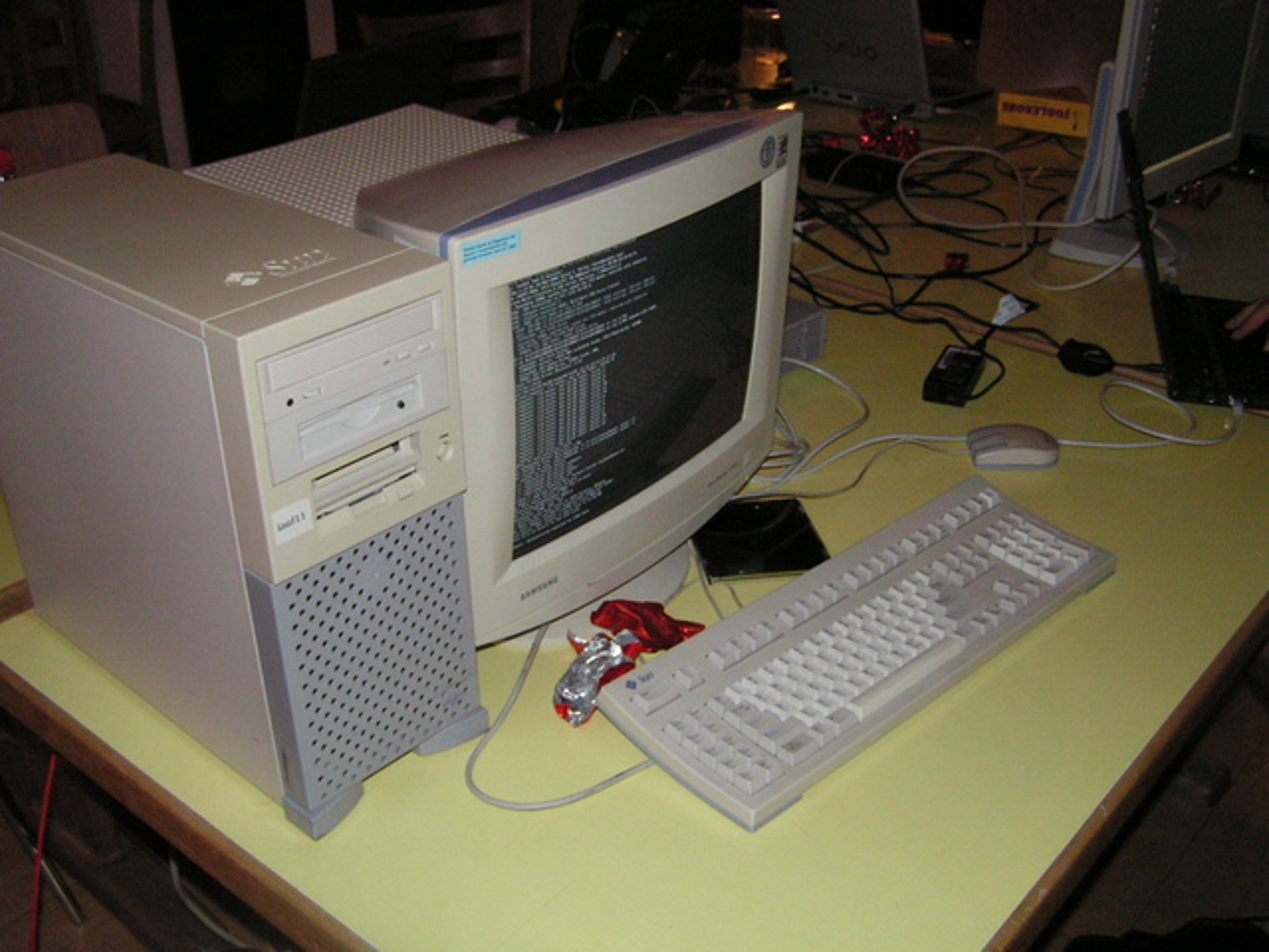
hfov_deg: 49.0
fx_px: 1393
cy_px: 476
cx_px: 634
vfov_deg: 37.7
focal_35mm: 38
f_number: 2.8
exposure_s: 1/40
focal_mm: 6.3
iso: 200
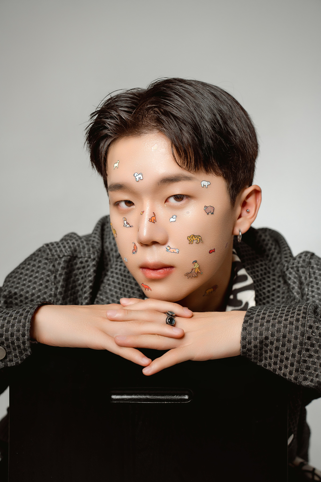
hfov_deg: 27.5
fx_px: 655
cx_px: 160
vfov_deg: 40.3
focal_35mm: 49
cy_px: 241
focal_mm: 49
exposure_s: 1/160
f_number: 4
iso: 400
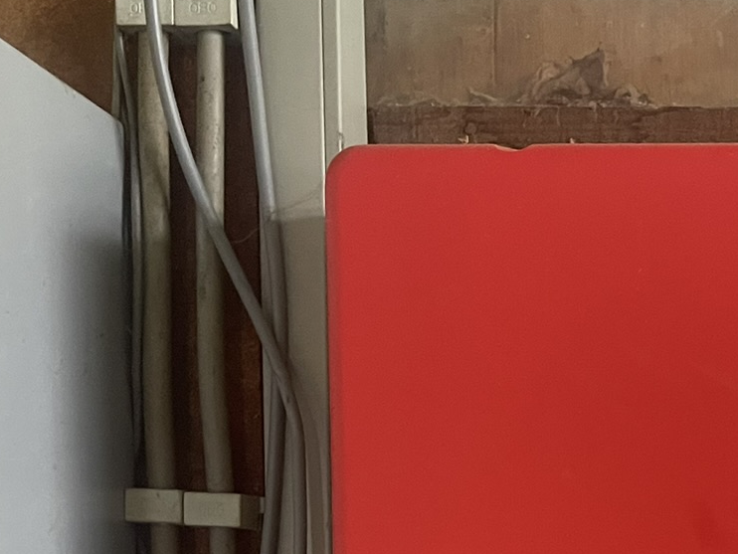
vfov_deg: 19.5
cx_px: 829
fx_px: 1472
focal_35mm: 69
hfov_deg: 25.9
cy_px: 733
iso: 500
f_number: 1.6
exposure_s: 1/60
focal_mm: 5.1
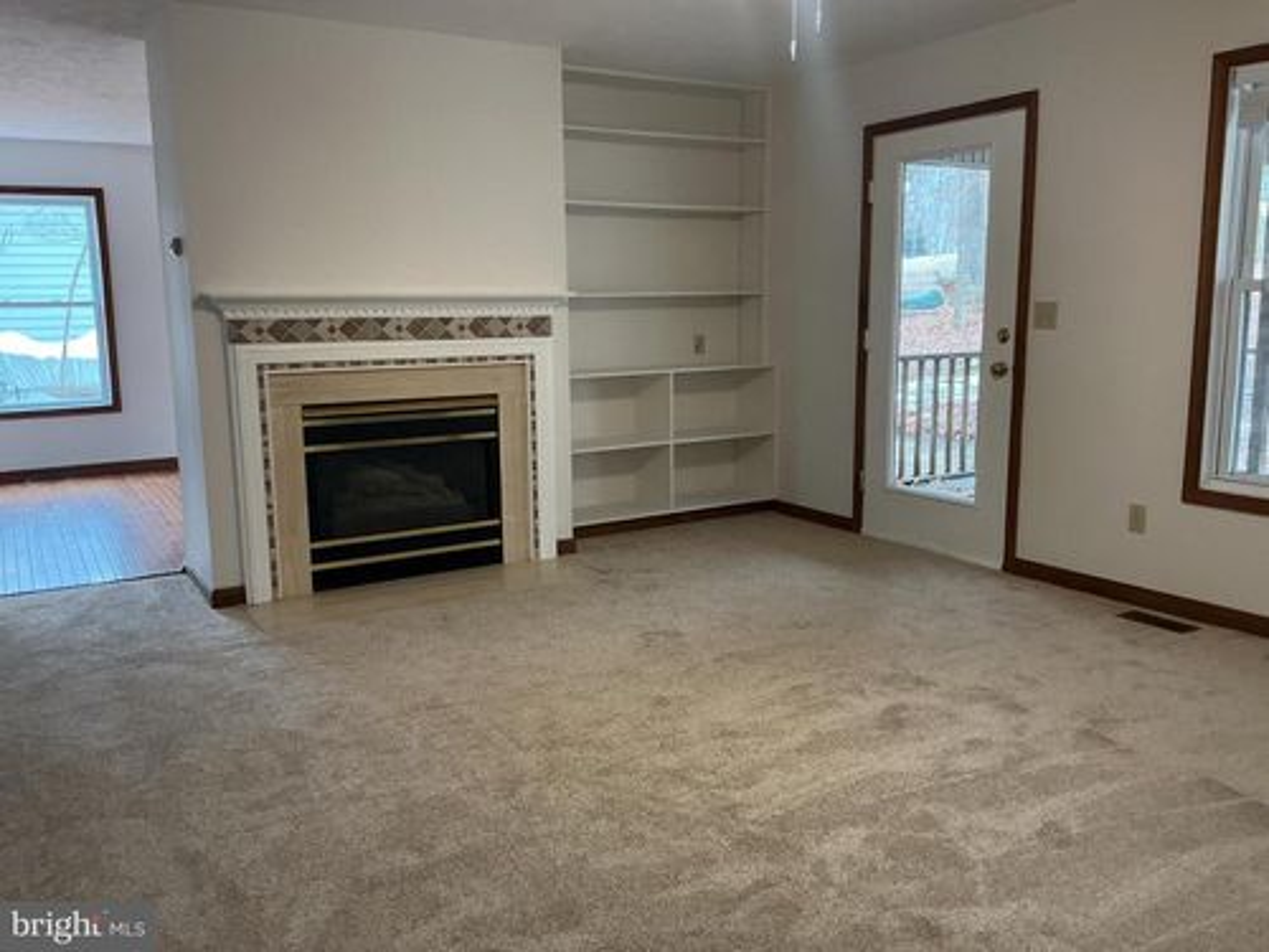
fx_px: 1063
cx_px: 634
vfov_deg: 48.2
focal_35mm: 29
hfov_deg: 61.7
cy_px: 476
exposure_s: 1/60
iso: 125
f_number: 1.8
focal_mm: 3
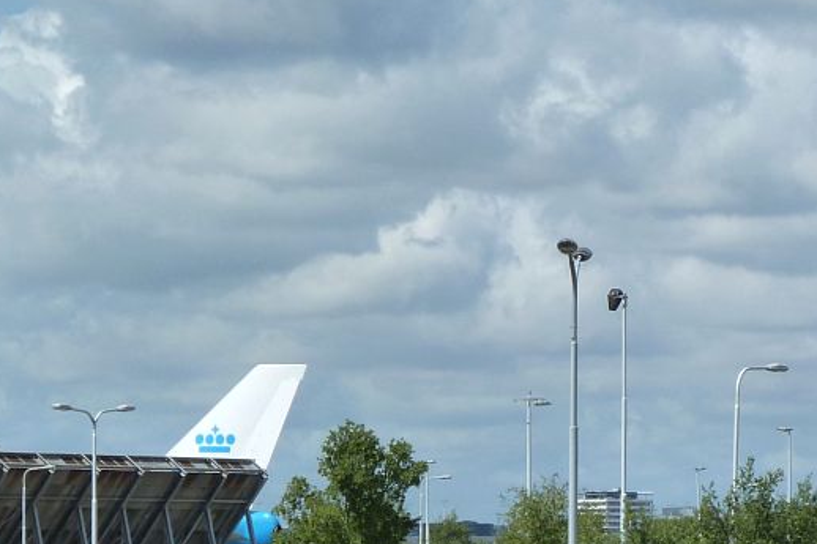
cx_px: 595
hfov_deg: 9.0
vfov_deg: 6.0
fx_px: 5172
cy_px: 459
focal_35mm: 228
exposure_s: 1/500
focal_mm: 18.2
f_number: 5
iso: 125
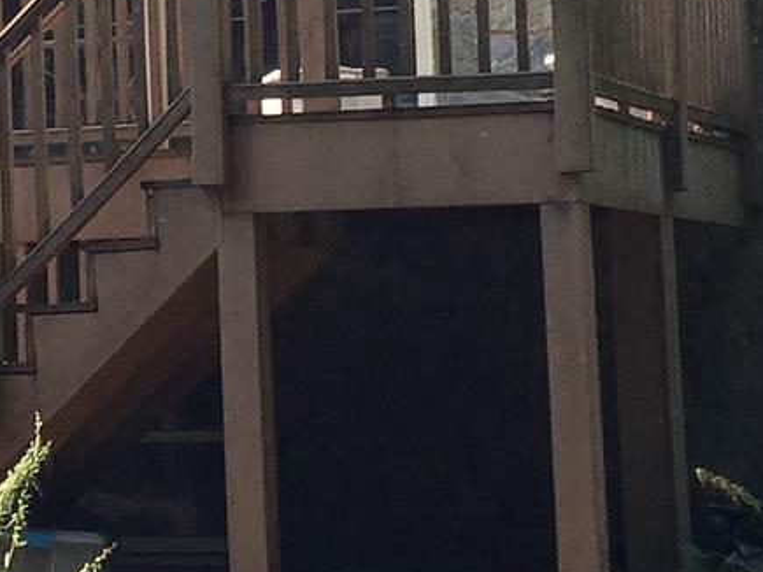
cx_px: 84
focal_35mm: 146
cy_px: -139
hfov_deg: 13.4
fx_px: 3217
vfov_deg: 10.0
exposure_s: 1/386
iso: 25
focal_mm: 3.3
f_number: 2.4
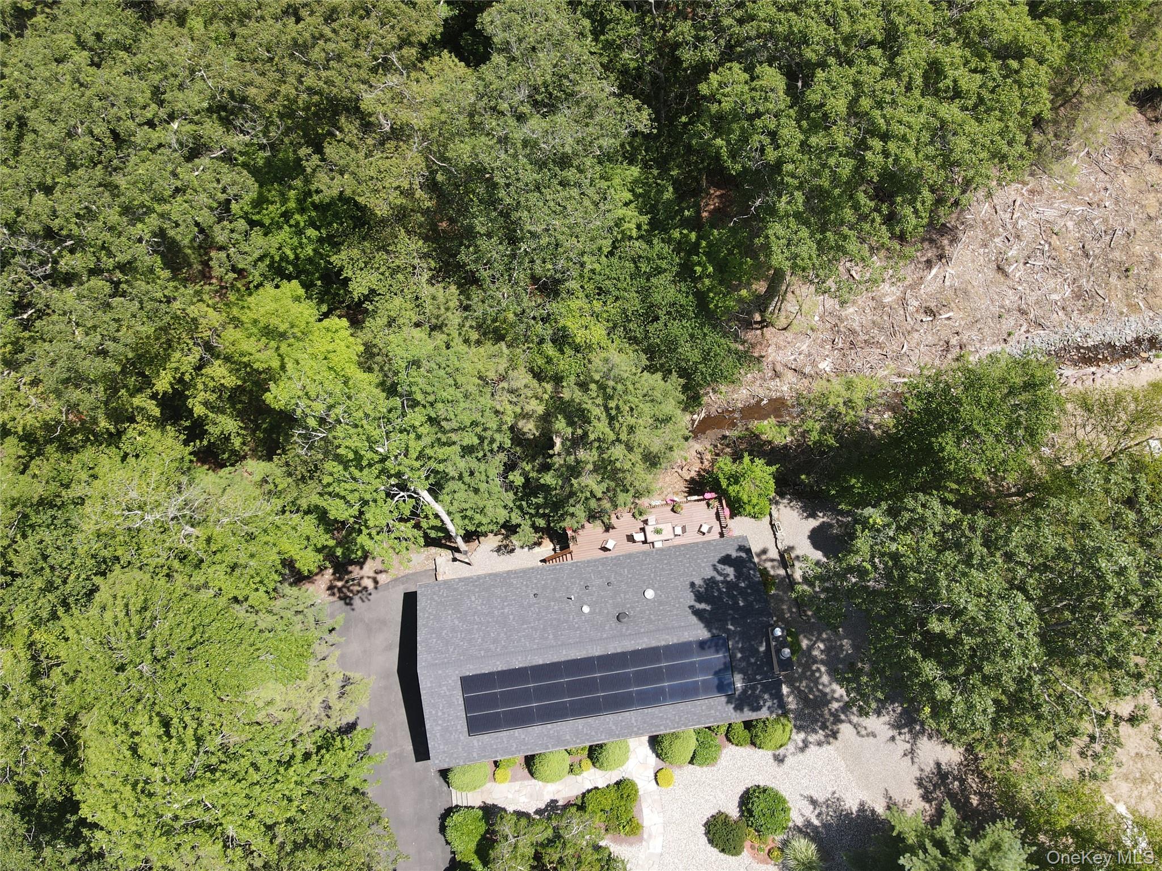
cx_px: 581
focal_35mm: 24
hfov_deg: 71.6
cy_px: 436
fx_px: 806
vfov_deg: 56.8
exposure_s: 1/20
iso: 110
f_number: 2.8
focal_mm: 4.5
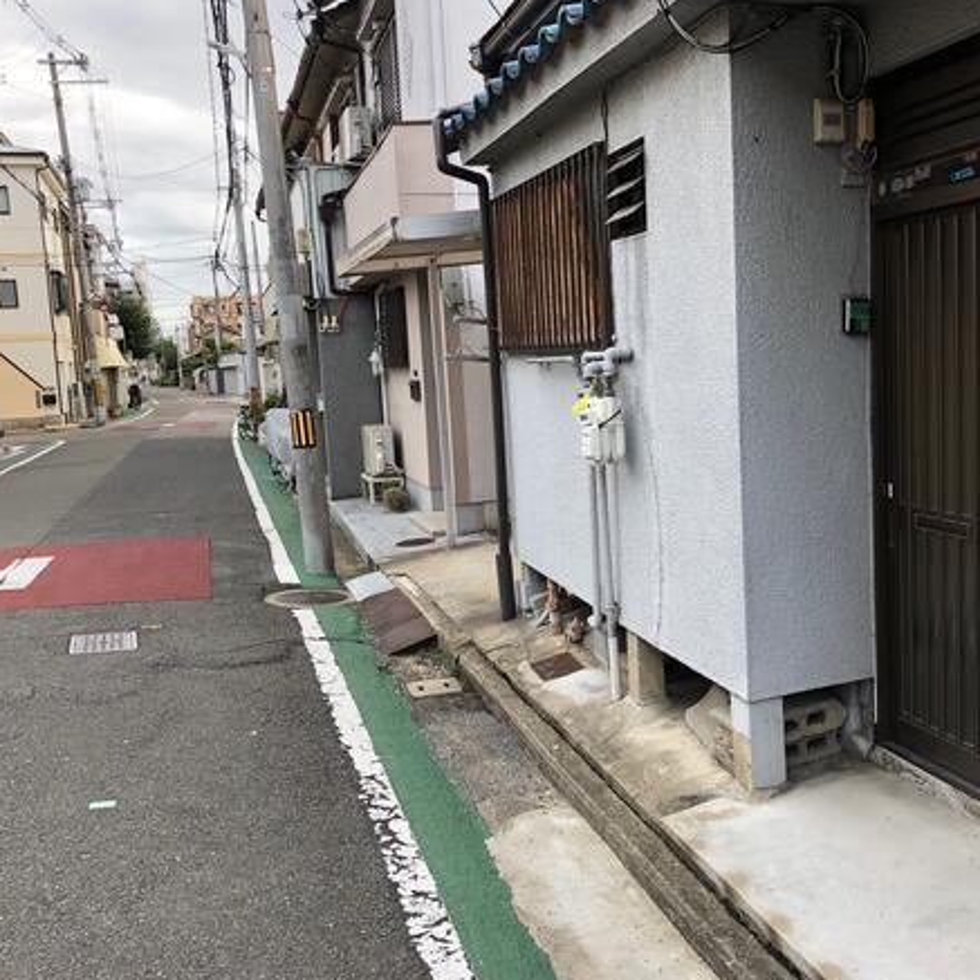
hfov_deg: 48.4
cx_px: 545
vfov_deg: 48.4
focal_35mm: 34
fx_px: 1089
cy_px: 496
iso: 40
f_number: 1.8
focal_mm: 3.99
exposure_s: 1/120
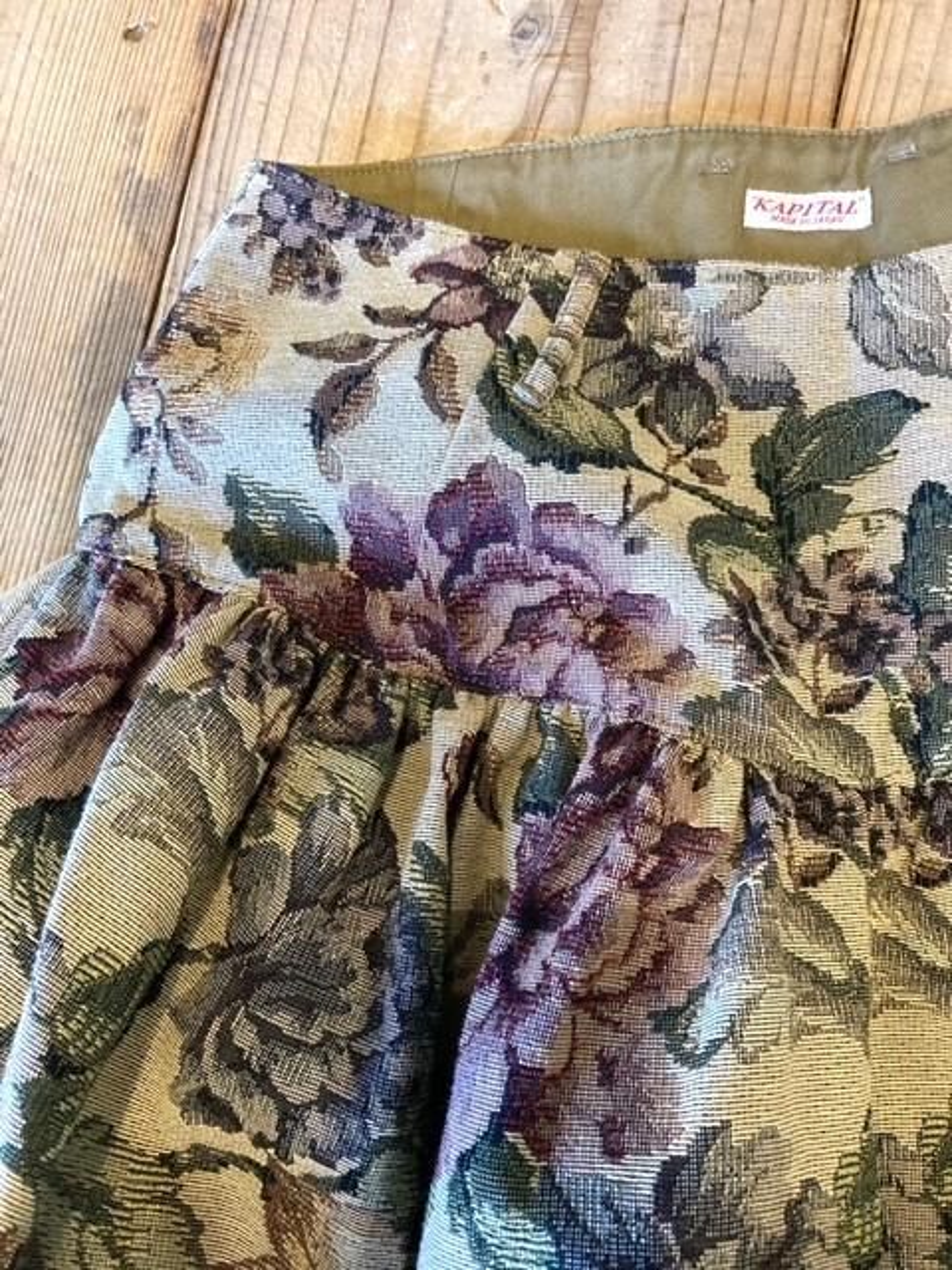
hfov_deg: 49.7
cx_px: 476
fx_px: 1027
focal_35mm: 28
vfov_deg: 63.4
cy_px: 635
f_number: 1.8
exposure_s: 1/60
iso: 320
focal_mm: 3.99
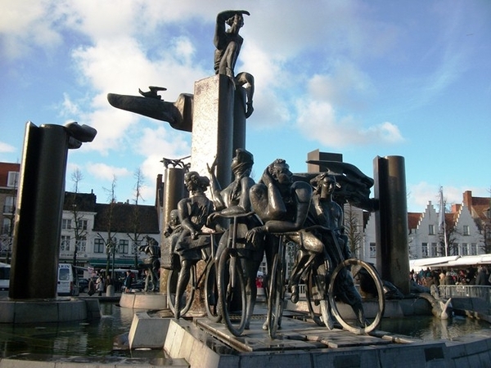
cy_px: 184
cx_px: 246
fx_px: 454
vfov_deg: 44.2
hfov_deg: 56.8
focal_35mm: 32
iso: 80
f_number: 8.8
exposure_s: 1/80
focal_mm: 5.7
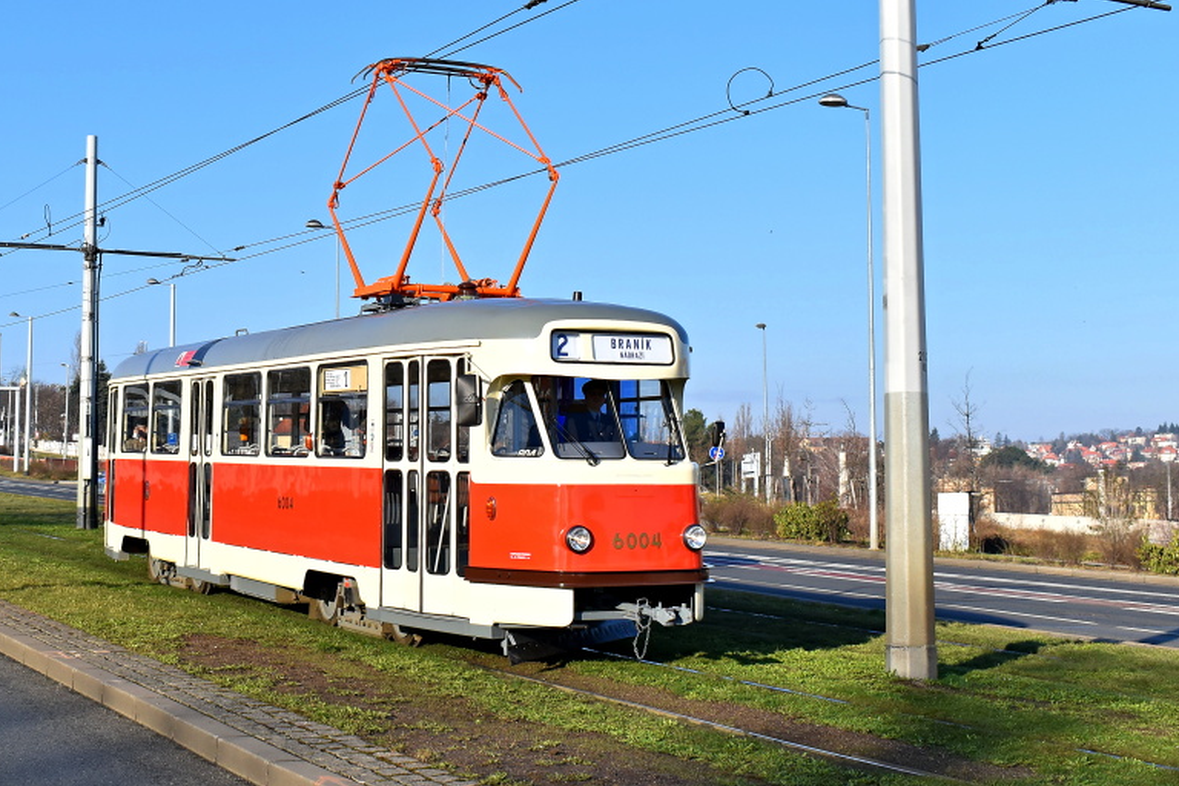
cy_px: 340
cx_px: 447
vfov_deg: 26.0
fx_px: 1703
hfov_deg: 38.0
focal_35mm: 52
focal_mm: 26
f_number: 7.1
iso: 320
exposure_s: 1/800
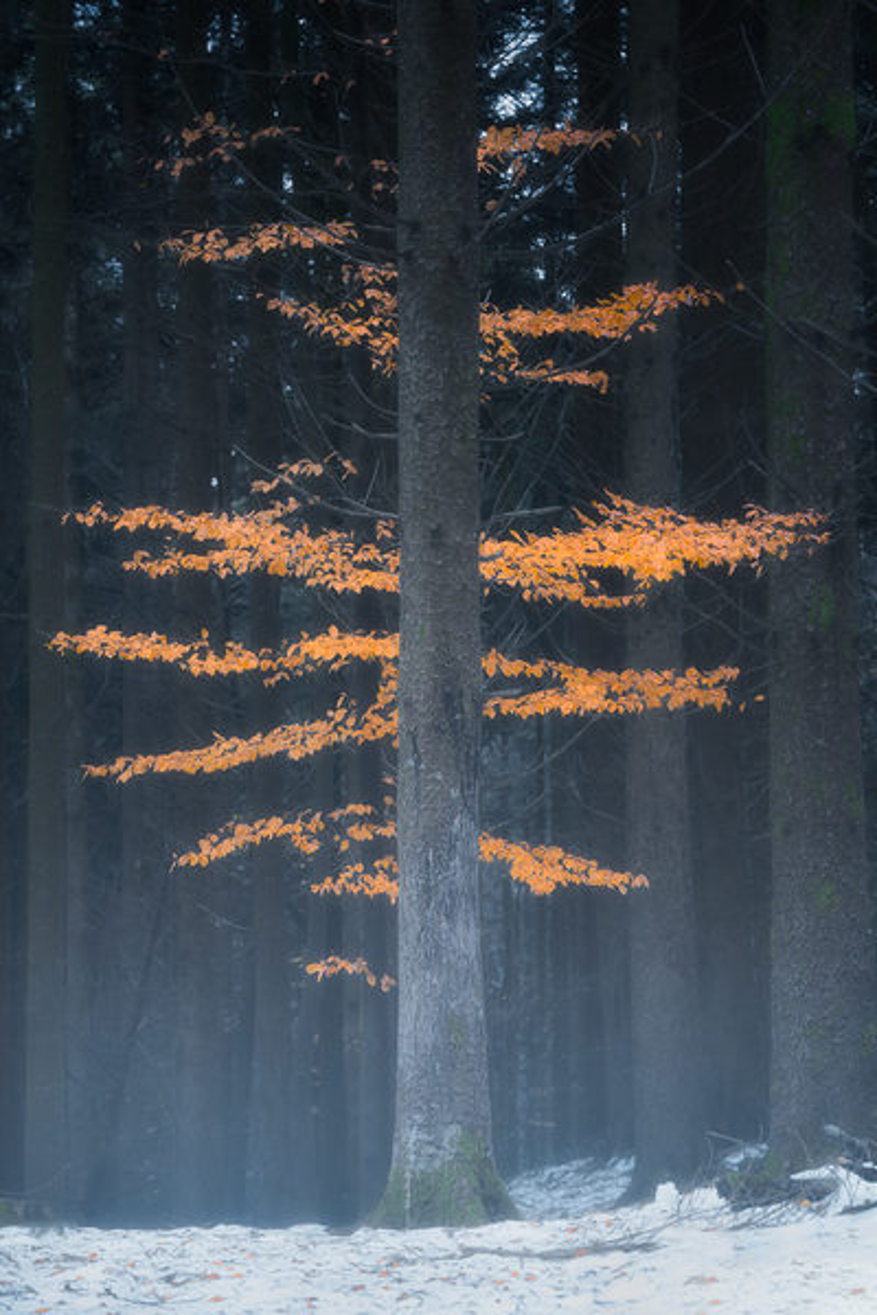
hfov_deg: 12.2
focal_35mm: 112
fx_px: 4092
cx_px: 438
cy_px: 658
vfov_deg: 18.3
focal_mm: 112
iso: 800
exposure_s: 1/3
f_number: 9
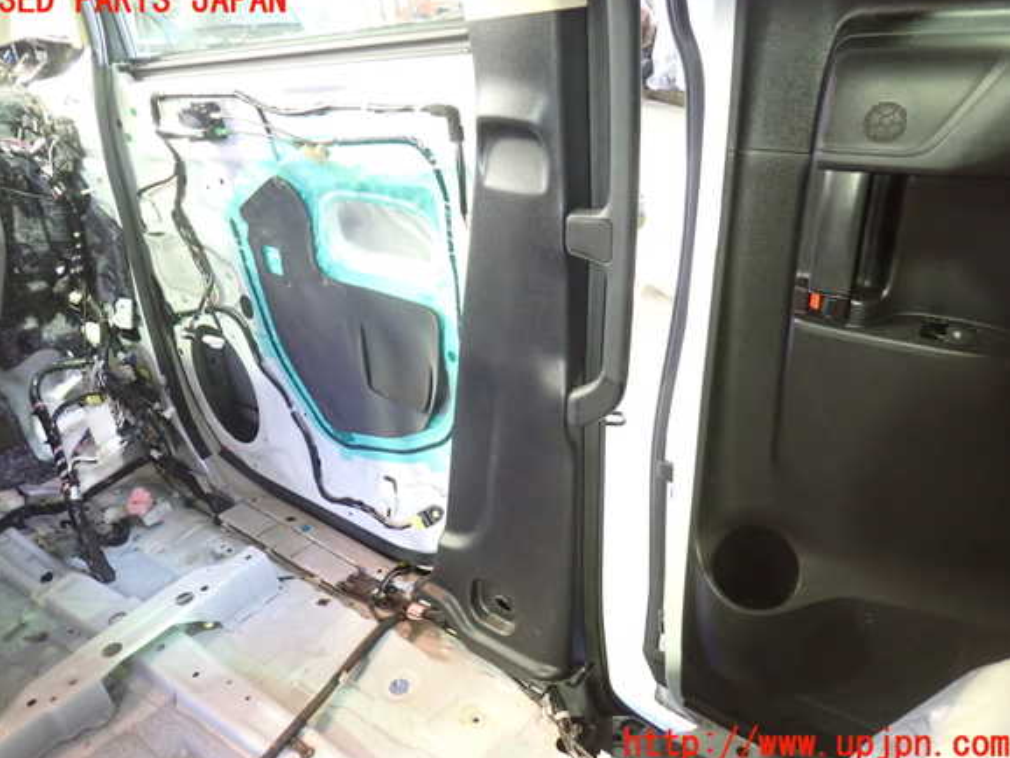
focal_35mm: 26
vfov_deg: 53.1
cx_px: 494
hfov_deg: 67.3
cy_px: 373
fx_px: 759
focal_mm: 4.5
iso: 800
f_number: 2
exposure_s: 1/10
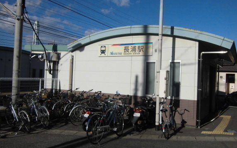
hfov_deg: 61.0
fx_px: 200
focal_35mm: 31
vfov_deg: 40.6
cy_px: 70
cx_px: 132
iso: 100
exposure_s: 1/500
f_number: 7.9
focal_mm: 4.7
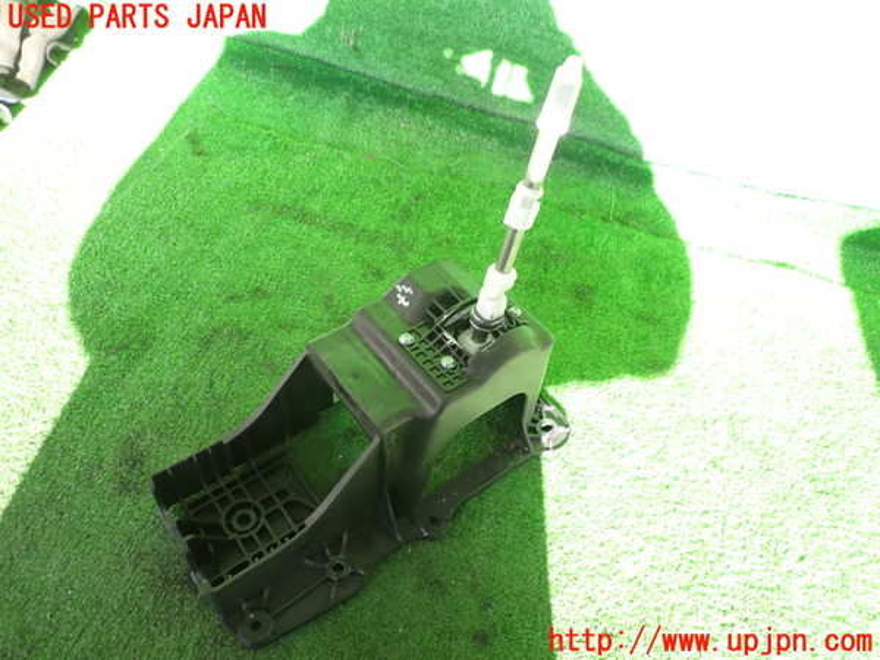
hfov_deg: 69.4
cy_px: 330
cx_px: 440
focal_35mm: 25
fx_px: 636
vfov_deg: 54.9
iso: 100
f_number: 2
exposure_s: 1/100
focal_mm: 4.5
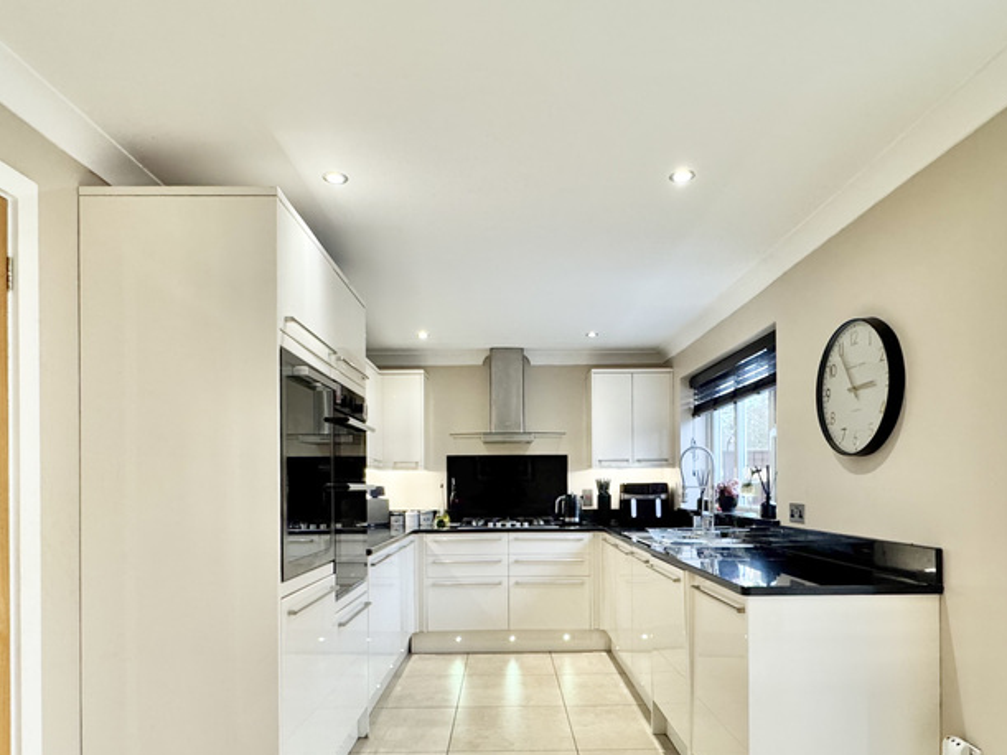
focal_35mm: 22
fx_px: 640
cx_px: 514
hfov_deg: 76.4
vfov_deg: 60.0
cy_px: 488
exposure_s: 1/100
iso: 250
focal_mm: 2.22
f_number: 2.2
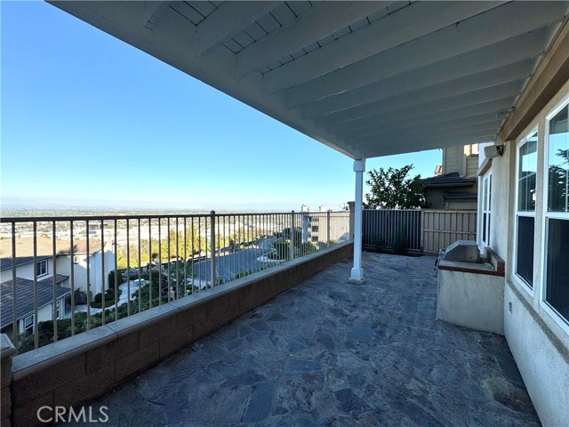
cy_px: 214
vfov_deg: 85.7
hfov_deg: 102.1
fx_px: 230
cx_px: 284
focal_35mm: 14
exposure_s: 1/1637
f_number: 2.2
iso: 50
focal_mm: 2.22
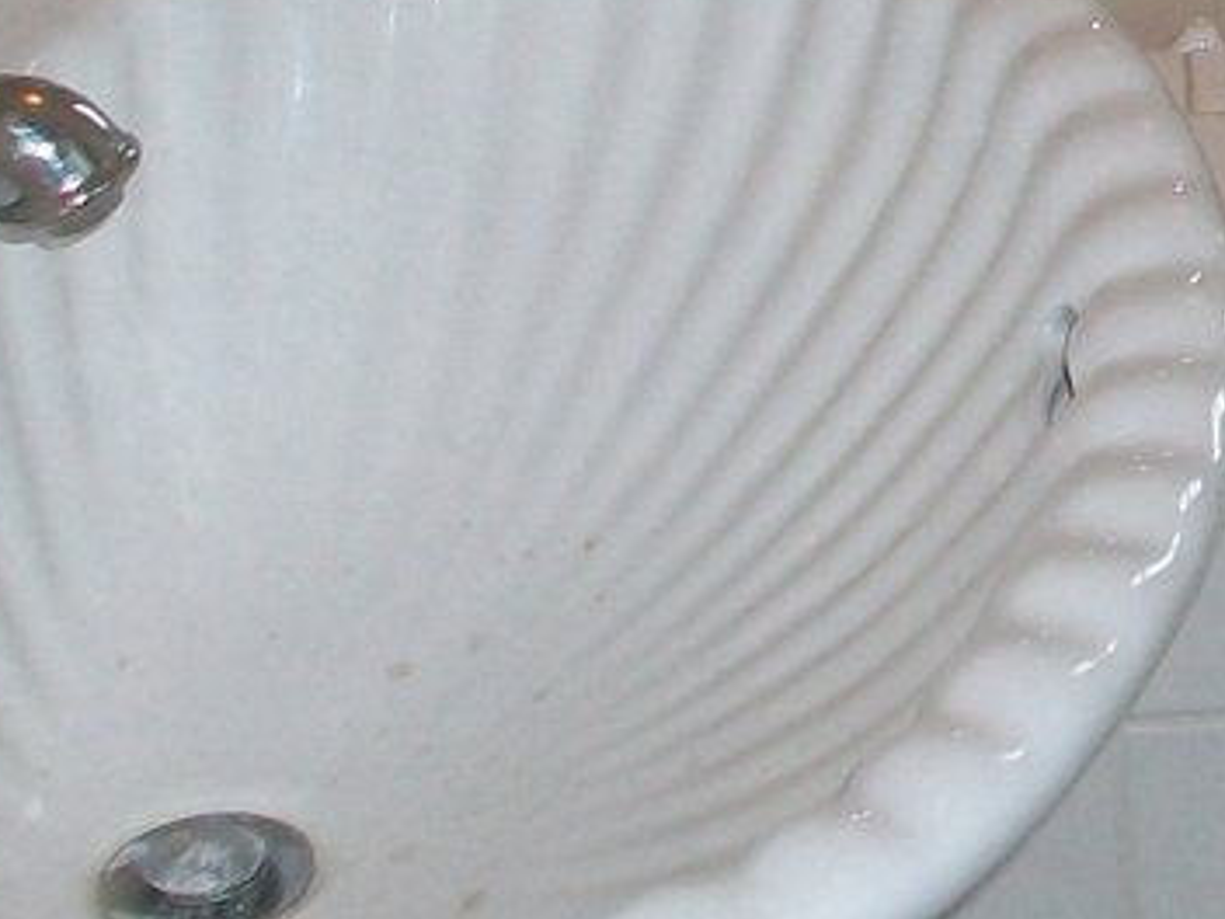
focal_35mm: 146
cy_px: -332
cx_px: 1634
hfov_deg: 13.0
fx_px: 5167
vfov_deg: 9.9
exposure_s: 1/60
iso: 120
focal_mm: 5.7
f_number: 2.8
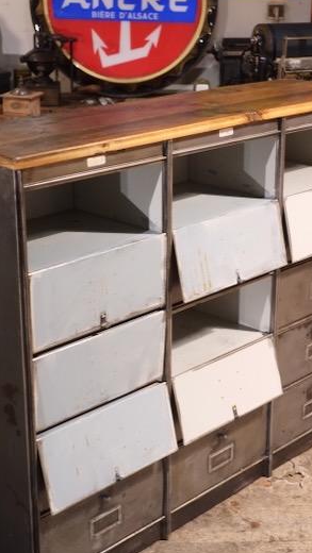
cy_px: 290
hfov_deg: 18.8
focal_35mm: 64
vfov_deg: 32.8
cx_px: 177
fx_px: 940
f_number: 3.6
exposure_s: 1/125
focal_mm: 35
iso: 3200
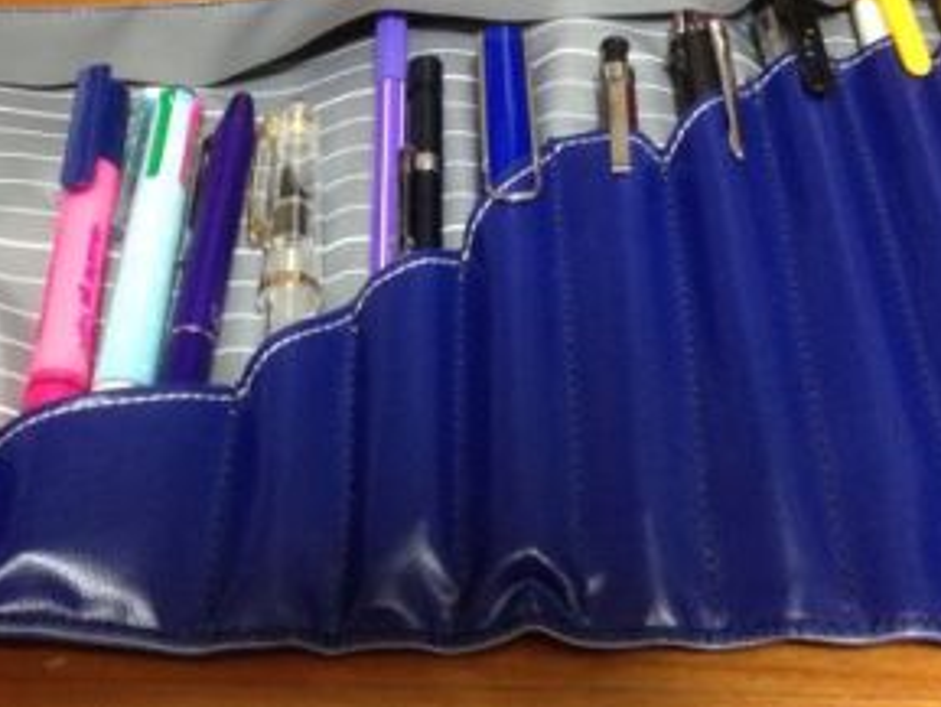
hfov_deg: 33.8
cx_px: 440
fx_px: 1550
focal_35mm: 57
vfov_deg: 25.1
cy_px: 116
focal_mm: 4.12
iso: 320
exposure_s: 1/20
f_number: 2.4
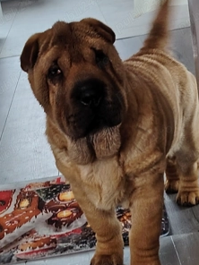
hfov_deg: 15.4
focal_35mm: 96
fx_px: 736
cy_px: 161
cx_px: 112
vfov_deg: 20.4
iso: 1338
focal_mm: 5.25
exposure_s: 1/50
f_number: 1.75
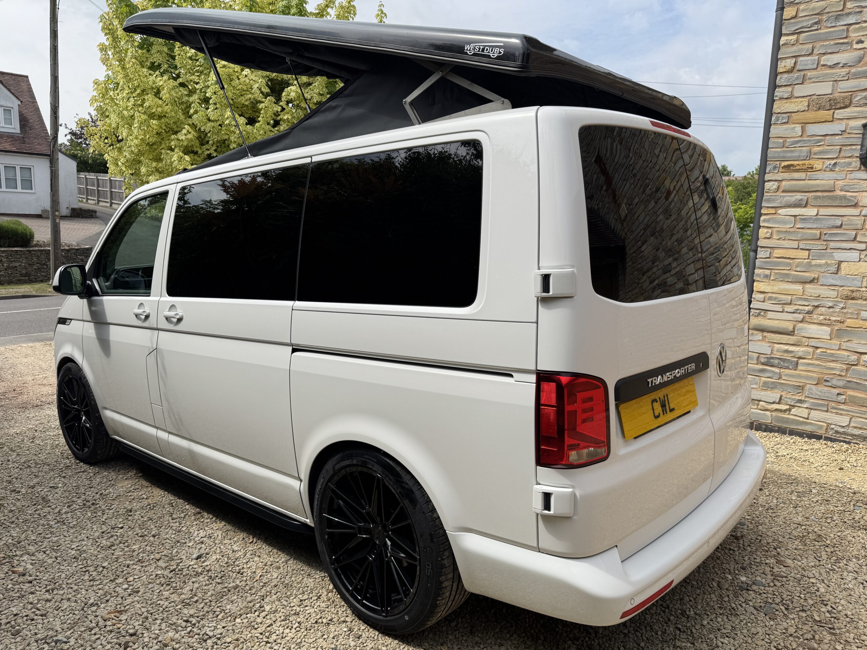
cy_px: 325
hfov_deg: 71.6
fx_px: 601
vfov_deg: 56.8
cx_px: 434
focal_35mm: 24
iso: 80
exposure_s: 1/4950
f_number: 1.78
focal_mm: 6.76
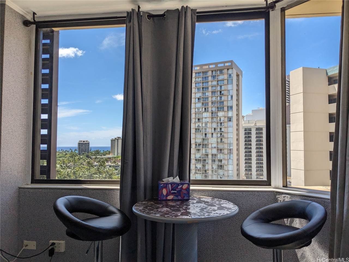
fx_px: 272
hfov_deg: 65.3
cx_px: 174
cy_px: 131
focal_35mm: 27
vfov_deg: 51.4
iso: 57
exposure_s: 1/1799
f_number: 1.73
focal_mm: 4.38
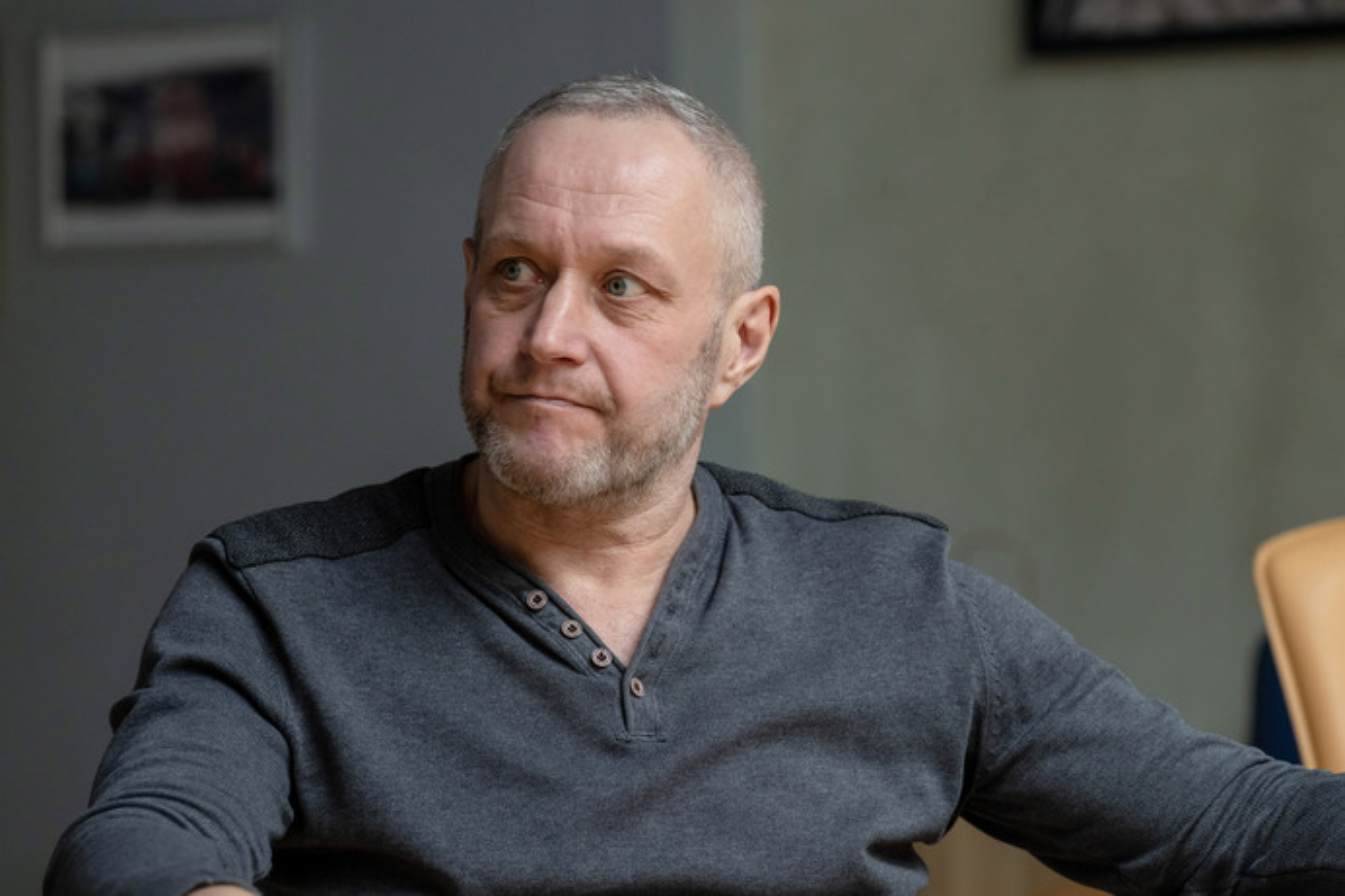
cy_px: 448
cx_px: 672
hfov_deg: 10.3
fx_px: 7470
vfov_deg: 6.9
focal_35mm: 200
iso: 2000
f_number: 5.6
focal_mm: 200
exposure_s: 1/125
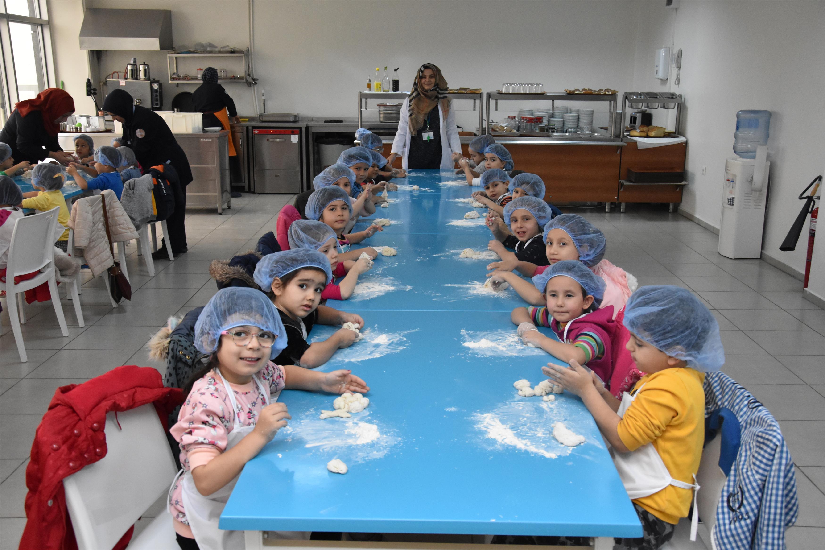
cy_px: 275
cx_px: 412
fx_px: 825
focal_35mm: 36
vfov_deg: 36.9
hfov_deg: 53.1
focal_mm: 24
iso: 2500
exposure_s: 1/100
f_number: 5.6
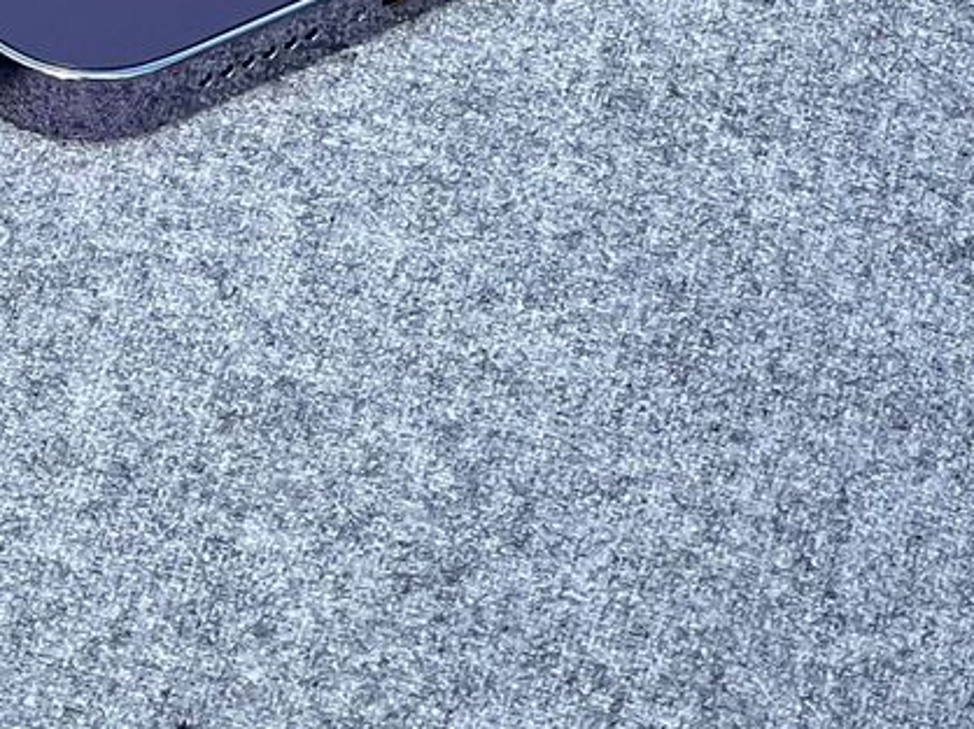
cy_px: -238
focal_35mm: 295
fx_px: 8296
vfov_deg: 5.0
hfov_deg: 6.6
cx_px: -827
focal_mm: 9
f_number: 2.8
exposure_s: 1/193
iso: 32
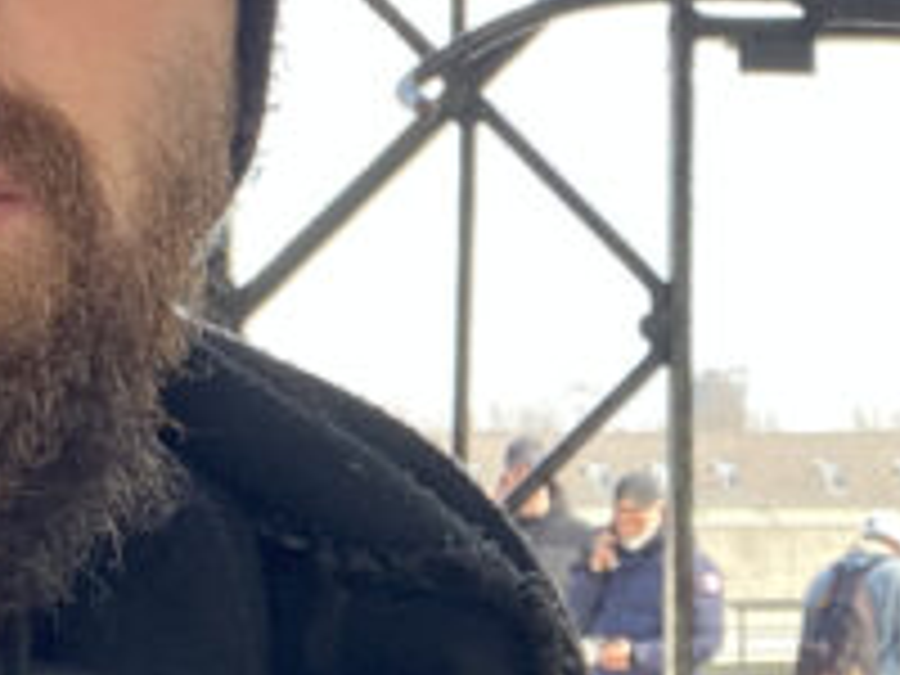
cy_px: 608
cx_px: 837
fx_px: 3068
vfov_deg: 12.5
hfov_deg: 16.4
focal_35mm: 118
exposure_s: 1/122
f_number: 2.2
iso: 40
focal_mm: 2.71
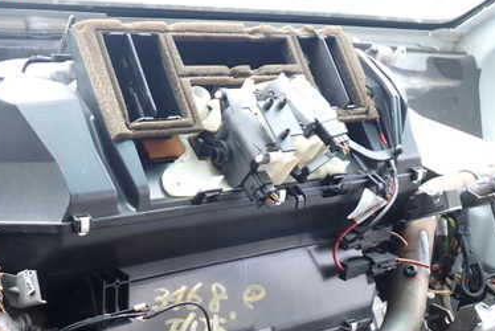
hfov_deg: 39.2
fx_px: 688
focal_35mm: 50
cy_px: 260
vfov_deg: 26.6
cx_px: 169
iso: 160
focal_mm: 5.4
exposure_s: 1/60
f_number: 2.3
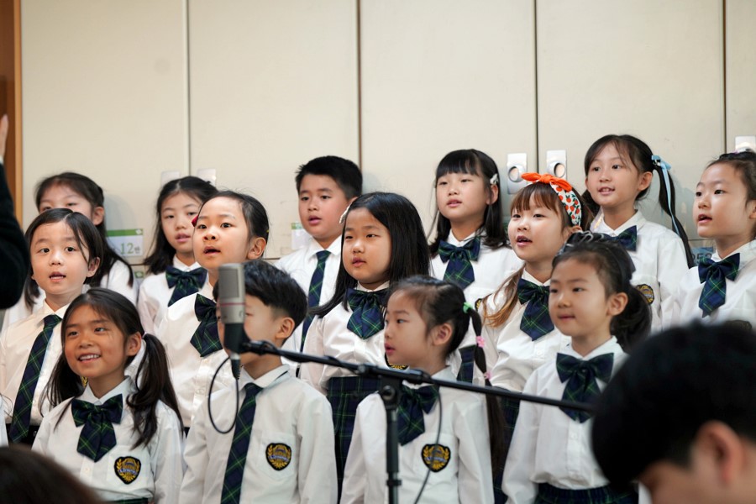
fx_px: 2814
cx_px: 378
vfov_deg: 10.2
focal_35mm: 134
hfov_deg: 15.3
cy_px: 252
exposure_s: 1/160
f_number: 4
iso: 800
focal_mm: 134
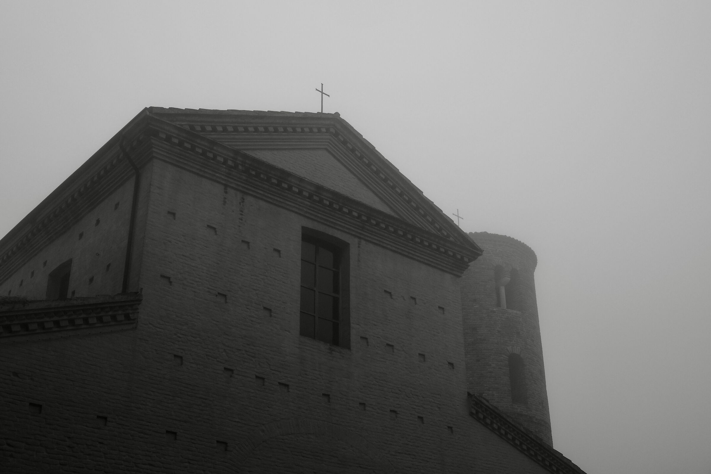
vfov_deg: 32.6
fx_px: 810
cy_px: 237
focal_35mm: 41
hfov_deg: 47.4
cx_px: 356
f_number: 9
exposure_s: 1/200
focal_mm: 27
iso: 400
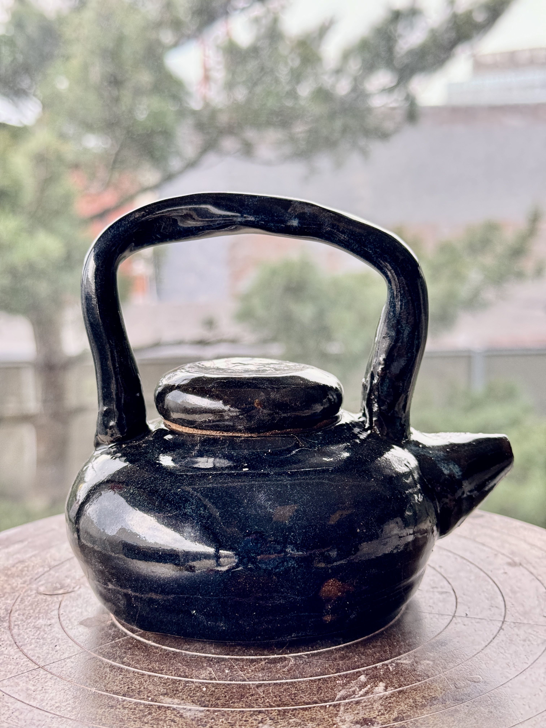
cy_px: 364
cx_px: 273
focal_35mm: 48
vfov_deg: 39.7
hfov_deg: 30.3
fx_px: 1009
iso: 320
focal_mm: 6.76
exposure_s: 1/40
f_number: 1.78
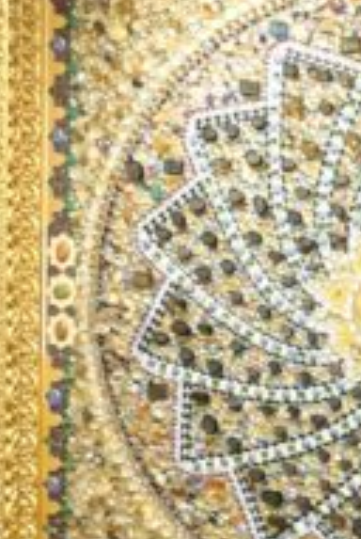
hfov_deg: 23.1
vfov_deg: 39.1
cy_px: 361
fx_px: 749
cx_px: 505
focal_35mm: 50
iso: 1000
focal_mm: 6.3
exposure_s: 1/120
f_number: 1.7
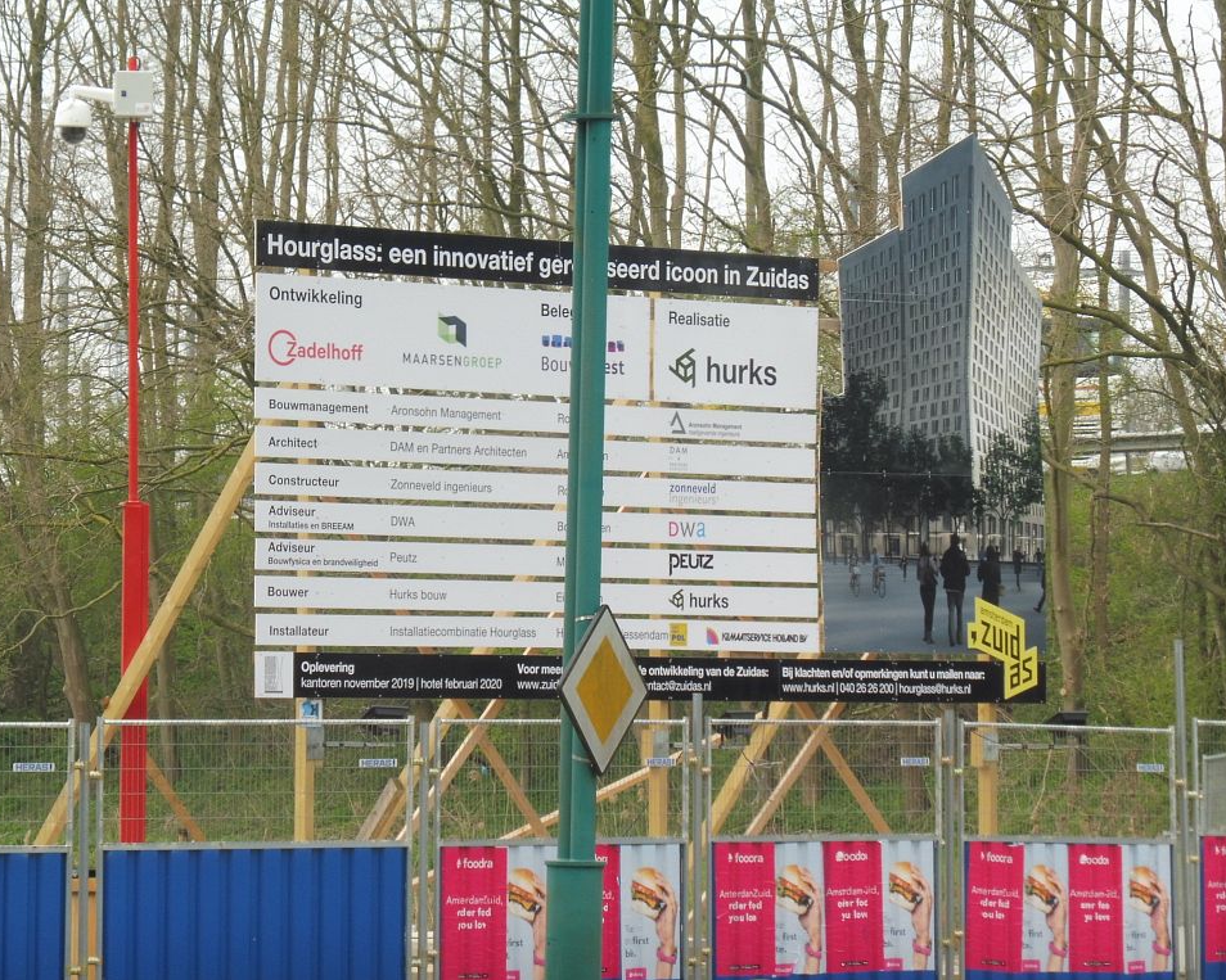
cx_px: 601
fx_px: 8127
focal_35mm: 224
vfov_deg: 6.9
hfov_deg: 8.6
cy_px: 491
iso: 100
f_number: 7.1
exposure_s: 1/125
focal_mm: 38.2
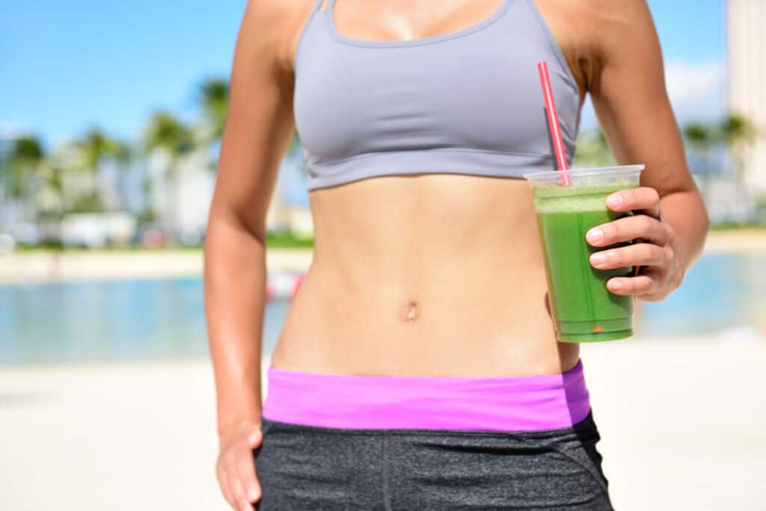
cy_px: 256
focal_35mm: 62
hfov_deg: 32.4
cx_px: 383
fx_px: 1320
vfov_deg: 21.9
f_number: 4
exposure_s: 1/1000
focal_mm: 62
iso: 100
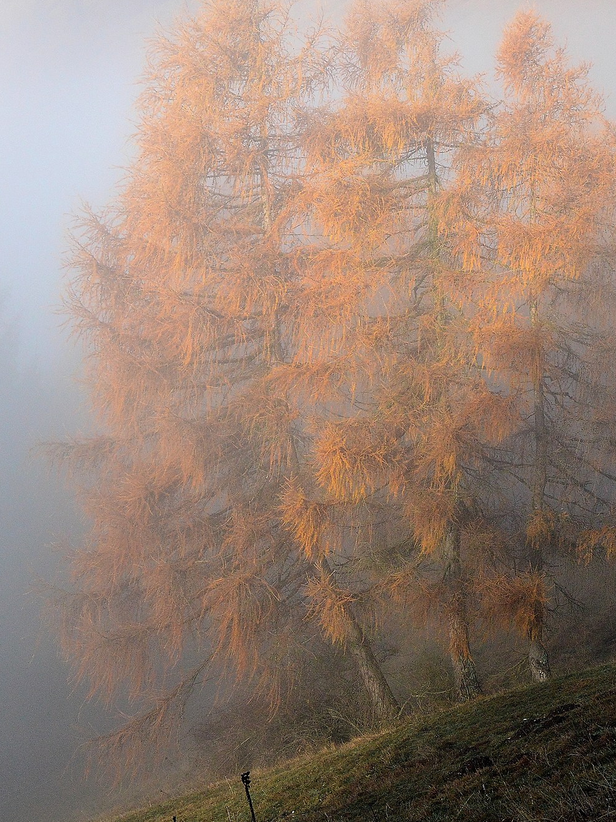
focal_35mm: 79
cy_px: 324
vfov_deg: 24.7
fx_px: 1874
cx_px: 419
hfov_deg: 18.6
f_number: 8
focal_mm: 30
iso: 800
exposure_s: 1/800
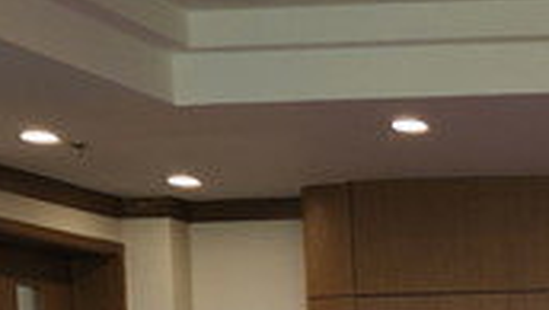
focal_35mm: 140
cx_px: 989
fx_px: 2039
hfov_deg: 13.7
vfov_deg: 8.5
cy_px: 473
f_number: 1.8
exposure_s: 1/100
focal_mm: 6.4
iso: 64
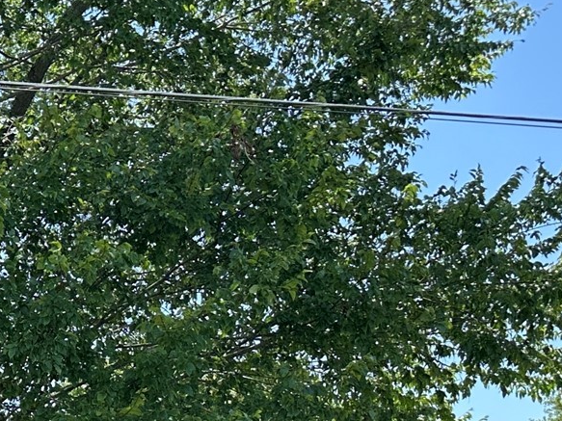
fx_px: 1282
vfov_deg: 17.0
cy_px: 621
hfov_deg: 23.4
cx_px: -34
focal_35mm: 79
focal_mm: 6.86
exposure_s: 1/952
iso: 80
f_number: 1.78
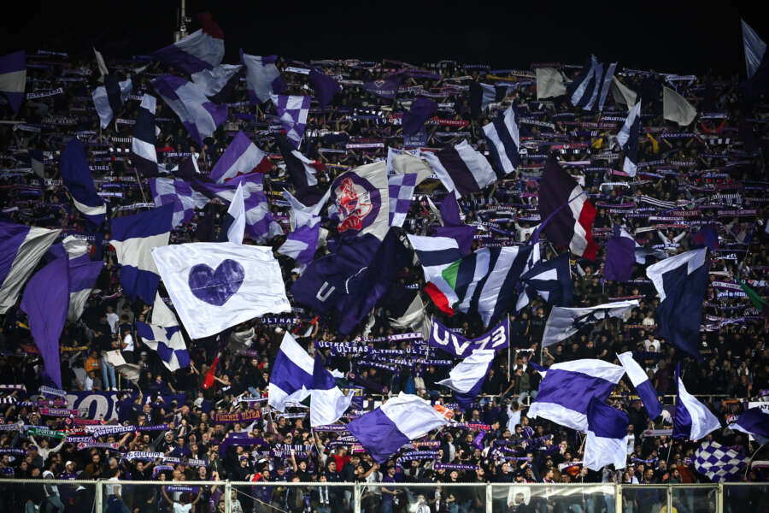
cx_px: 384
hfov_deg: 11.4
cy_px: 256
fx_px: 3845
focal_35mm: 180
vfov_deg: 7.6
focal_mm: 180
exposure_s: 1/640
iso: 2500
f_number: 4
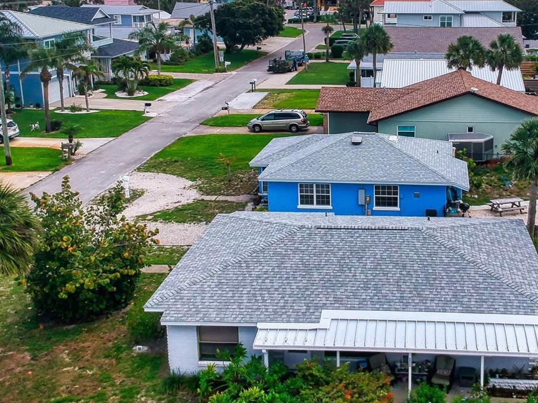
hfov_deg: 40.5
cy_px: 148
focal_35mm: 46
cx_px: 380
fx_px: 715
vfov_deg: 31.4
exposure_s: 1/2500
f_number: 2.6
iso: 101
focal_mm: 4.49
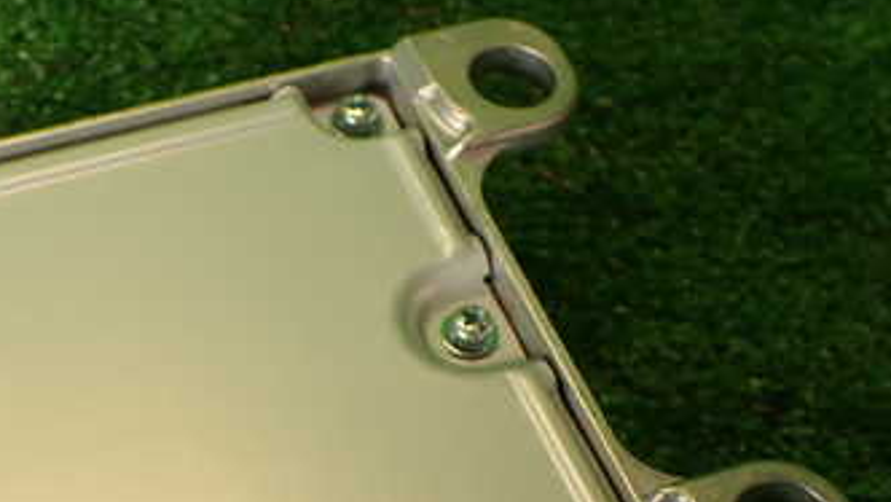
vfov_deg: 18.4
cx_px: 172
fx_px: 1489
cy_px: 561
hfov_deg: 32.4
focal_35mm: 63
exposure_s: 1/60
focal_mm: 5.79
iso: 160
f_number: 2.4
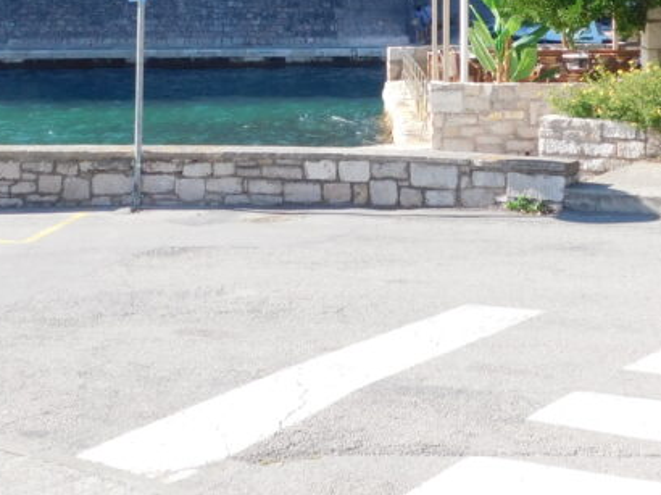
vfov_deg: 18.5
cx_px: 337
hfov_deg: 26.0
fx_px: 1431
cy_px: -111
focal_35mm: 75
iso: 125
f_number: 3.2
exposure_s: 1/500
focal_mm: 5.3
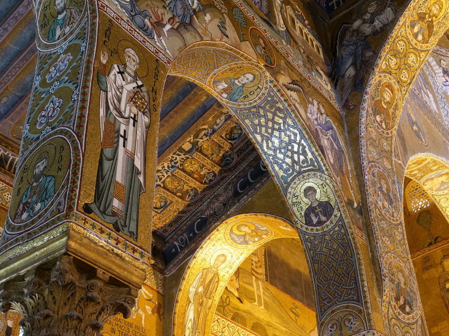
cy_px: 168
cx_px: 224
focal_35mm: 54
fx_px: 700
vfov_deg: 27.0
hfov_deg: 35.5
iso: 800
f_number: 5.6
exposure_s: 1/8
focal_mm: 27
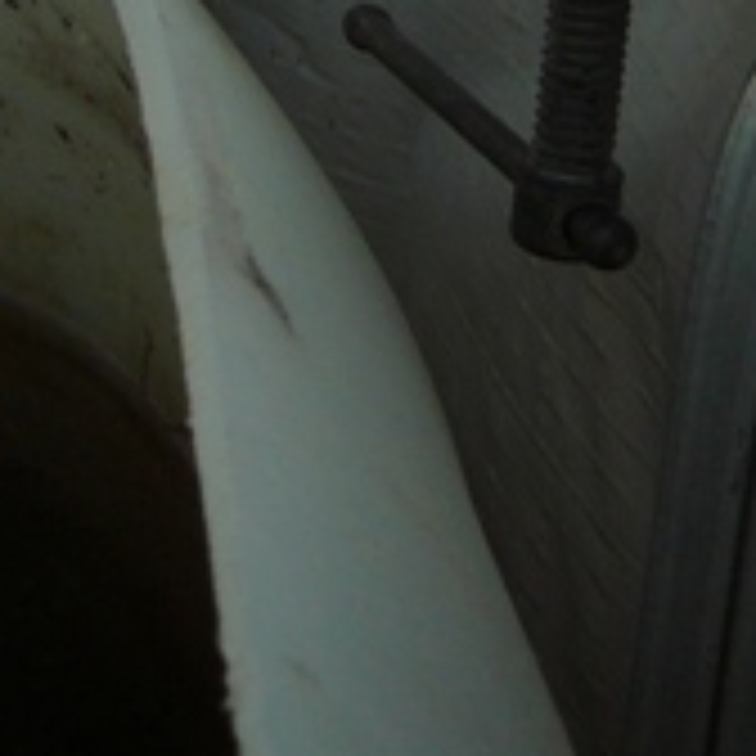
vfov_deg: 14.1
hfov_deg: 13.4
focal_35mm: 118
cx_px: -567
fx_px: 2916
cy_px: -256
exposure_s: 1/1000
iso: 80
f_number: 2.8
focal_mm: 5.2
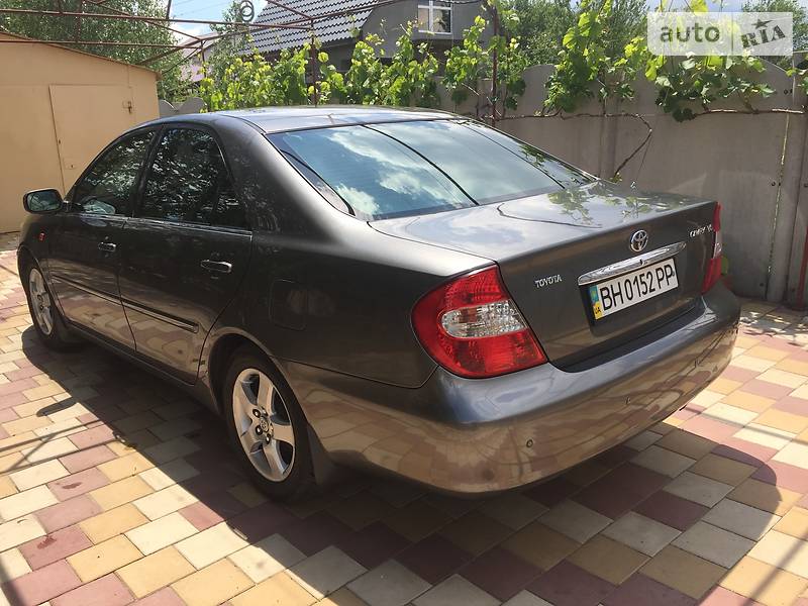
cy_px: 303
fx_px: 677
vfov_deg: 48.2
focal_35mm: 29
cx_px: 404
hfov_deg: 61.7
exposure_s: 1/1464
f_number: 2.2
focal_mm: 4.2
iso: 32
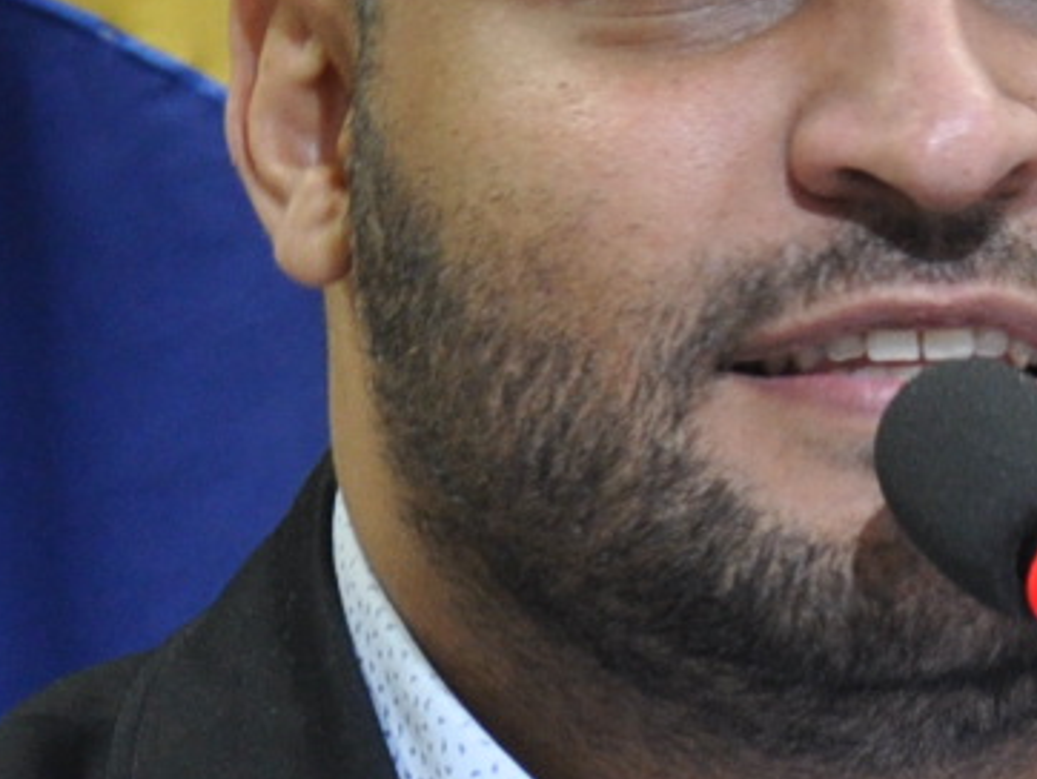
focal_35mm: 640
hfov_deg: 3.1
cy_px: 831
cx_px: 688
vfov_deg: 2.3
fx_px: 19181
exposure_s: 1/20
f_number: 5.3
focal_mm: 75
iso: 640
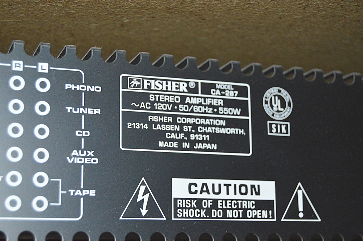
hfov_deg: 28.1
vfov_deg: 18.9
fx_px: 725
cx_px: 182
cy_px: 120
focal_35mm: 72
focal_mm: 48
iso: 2200
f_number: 5.3
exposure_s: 1/60
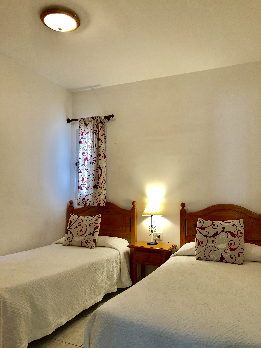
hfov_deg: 49.7
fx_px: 281
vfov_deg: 63.4
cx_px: 130
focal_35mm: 28
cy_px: 174
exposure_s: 1/17
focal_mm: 4
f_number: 1.8
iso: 50
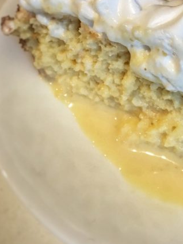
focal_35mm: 70
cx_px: 201
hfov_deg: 20.1
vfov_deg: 27.4
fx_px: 493
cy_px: 58
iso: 80
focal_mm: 4.15
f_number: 2.2
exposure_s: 1/33
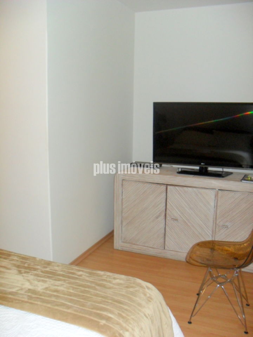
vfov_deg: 52.6
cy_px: 168
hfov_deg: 40.7
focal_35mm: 35
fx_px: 341
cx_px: 126
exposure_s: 1/45
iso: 200
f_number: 3
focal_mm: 6.3
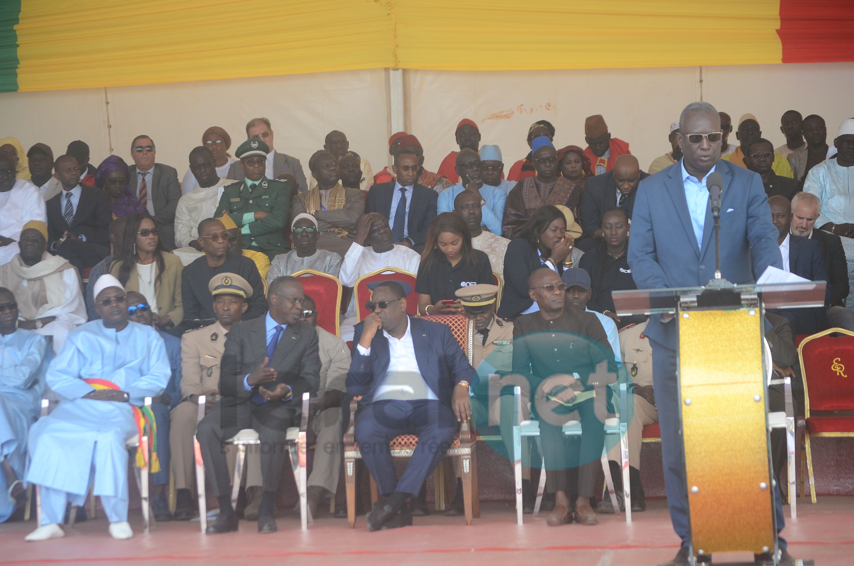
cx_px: 427
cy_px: 283
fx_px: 2841
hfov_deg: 17.1
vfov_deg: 11.4
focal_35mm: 120
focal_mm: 80
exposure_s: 1/500
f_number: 5.6
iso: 500
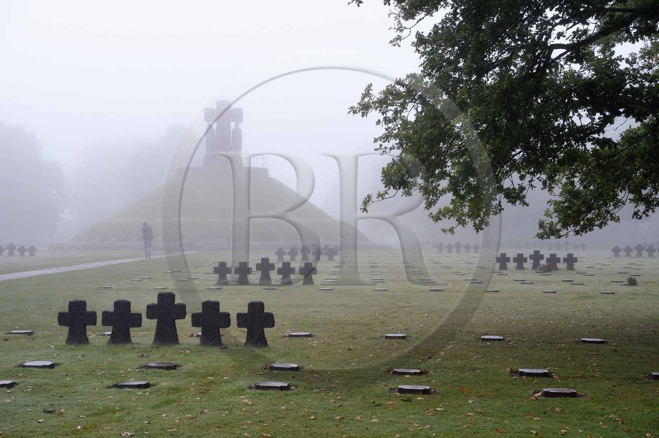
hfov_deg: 28.9
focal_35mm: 70
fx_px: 1280
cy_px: 219
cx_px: 330
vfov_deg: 19.4
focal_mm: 70
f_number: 13
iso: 800
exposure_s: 1/160
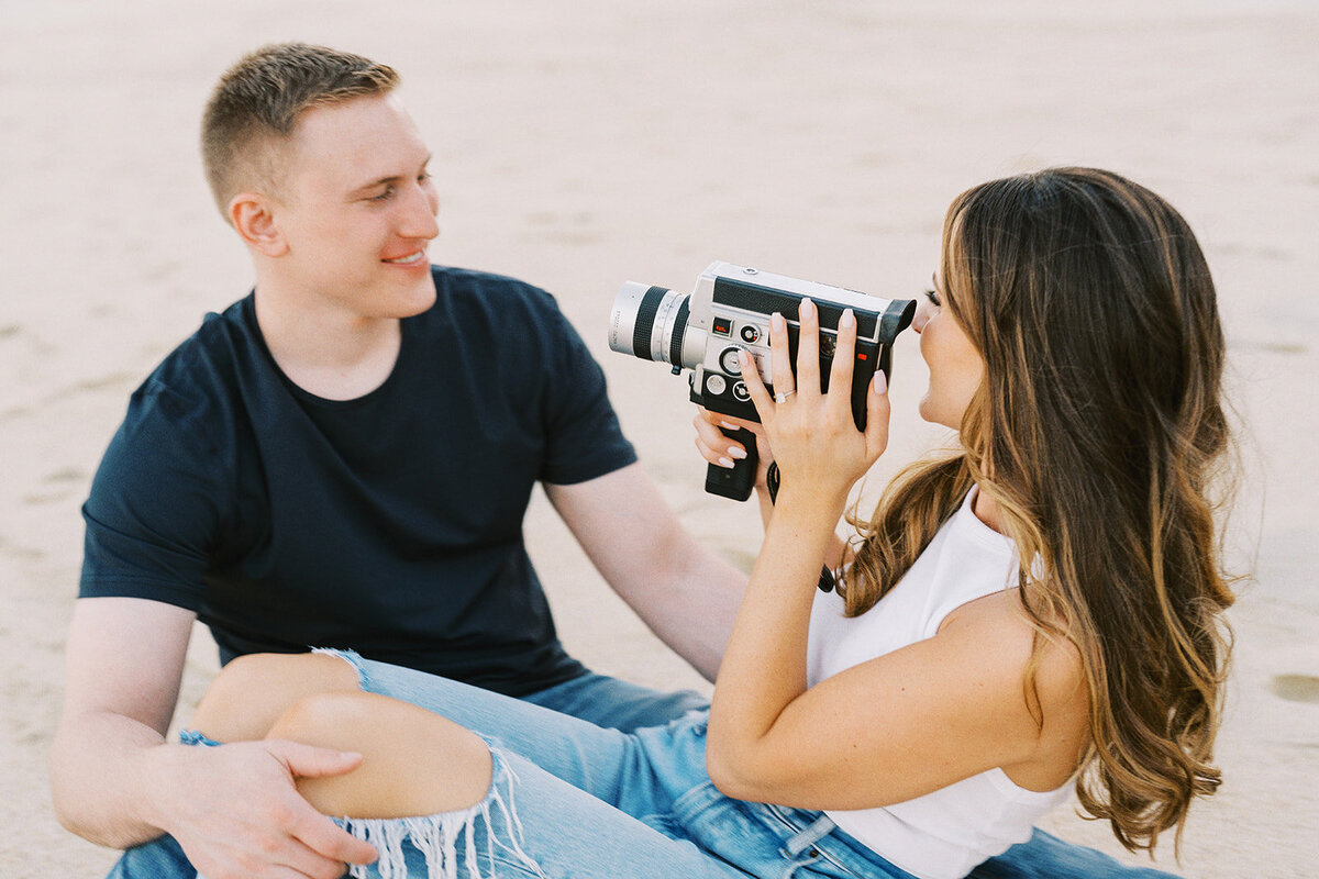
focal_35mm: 50
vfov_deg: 27.0
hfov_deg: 39.6
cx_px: 660
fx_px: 1832
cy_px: 440
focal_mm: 50
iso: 250
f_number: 2.8
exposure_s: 1/80
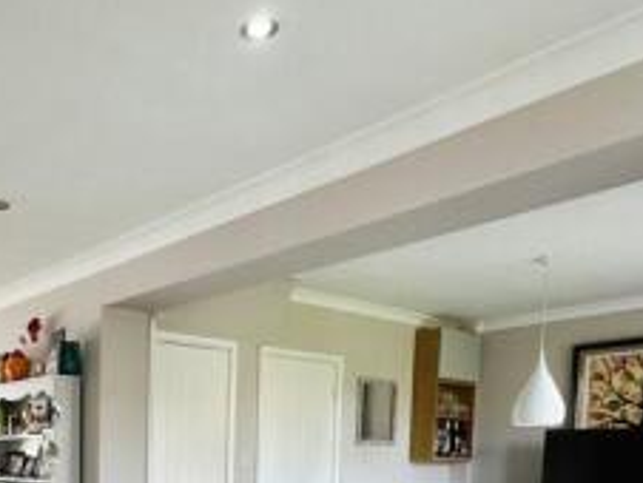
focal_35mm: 36
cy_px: 607
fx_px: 669
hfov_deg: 48.4
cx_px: 128
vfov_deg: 31.7
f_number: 2.2
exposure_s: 1/100
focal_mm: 2.22
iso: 80
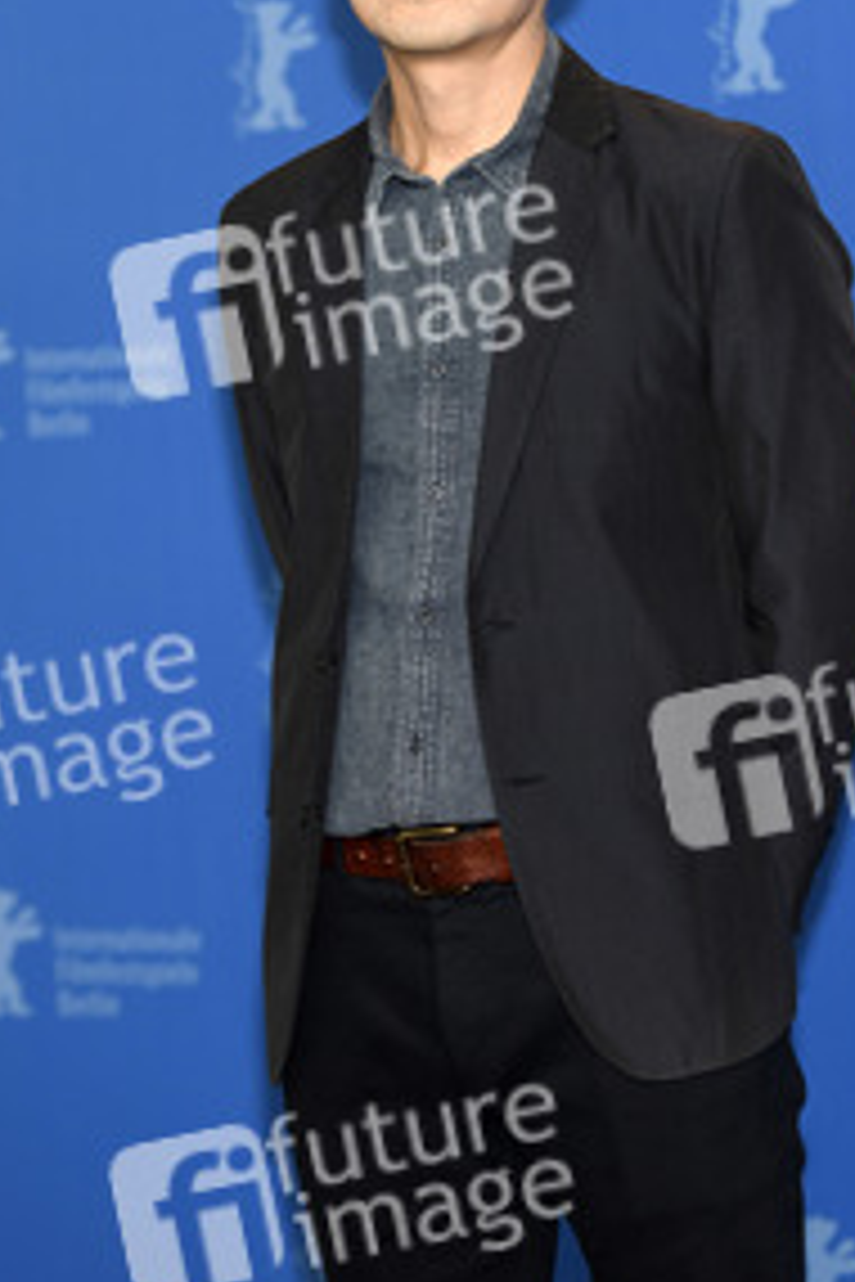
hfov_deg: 8.7
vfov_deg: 13.1
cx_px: 472
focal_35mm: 157
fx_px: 5593
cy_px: 517
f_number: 3.5
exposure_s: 1/320
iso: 800
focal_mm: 112
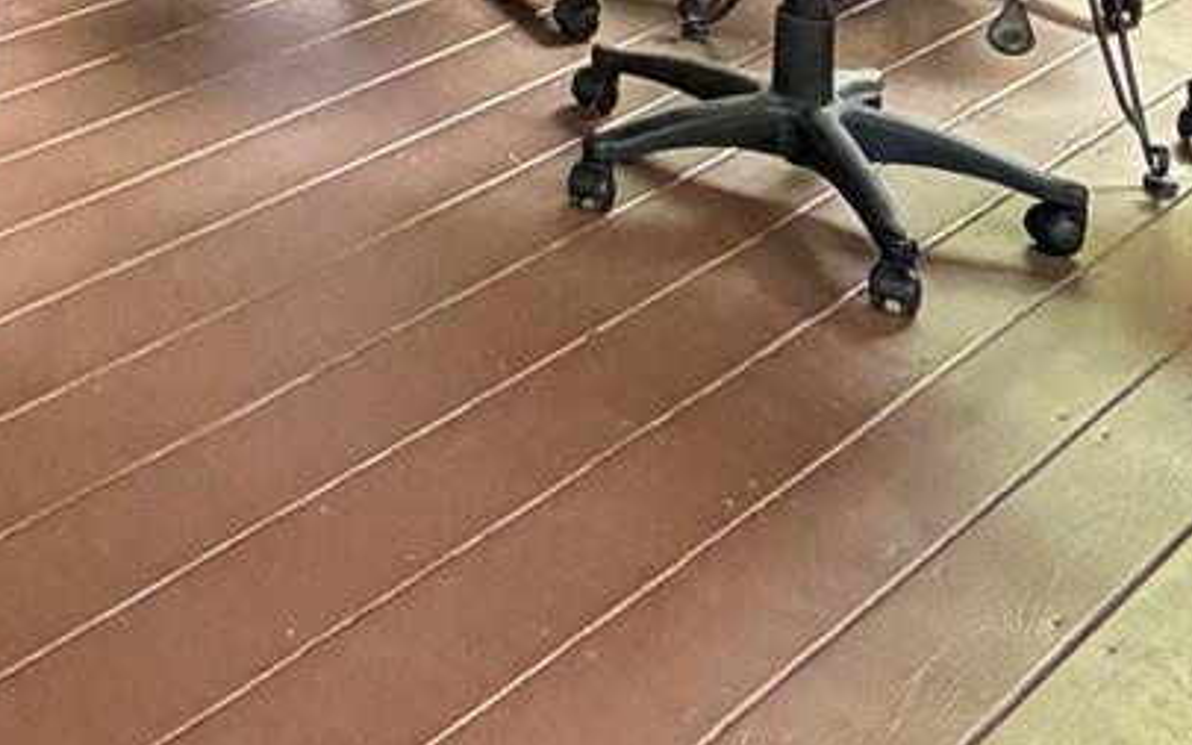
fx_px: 2436
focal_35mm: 75
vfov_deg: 13.8
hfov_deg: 22.8
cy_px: -898
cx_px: -550
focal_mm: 2.22
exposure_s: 1/60
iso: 500
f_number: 2.2
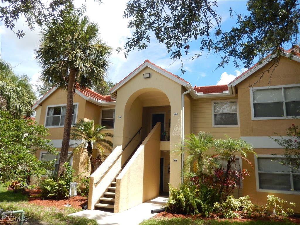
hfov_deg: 69.4
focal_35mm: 25
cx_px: 150
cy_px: 112
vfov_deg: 54.9
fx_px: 217
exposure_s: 1/800
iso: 125
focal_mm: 4.5
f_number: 3.4
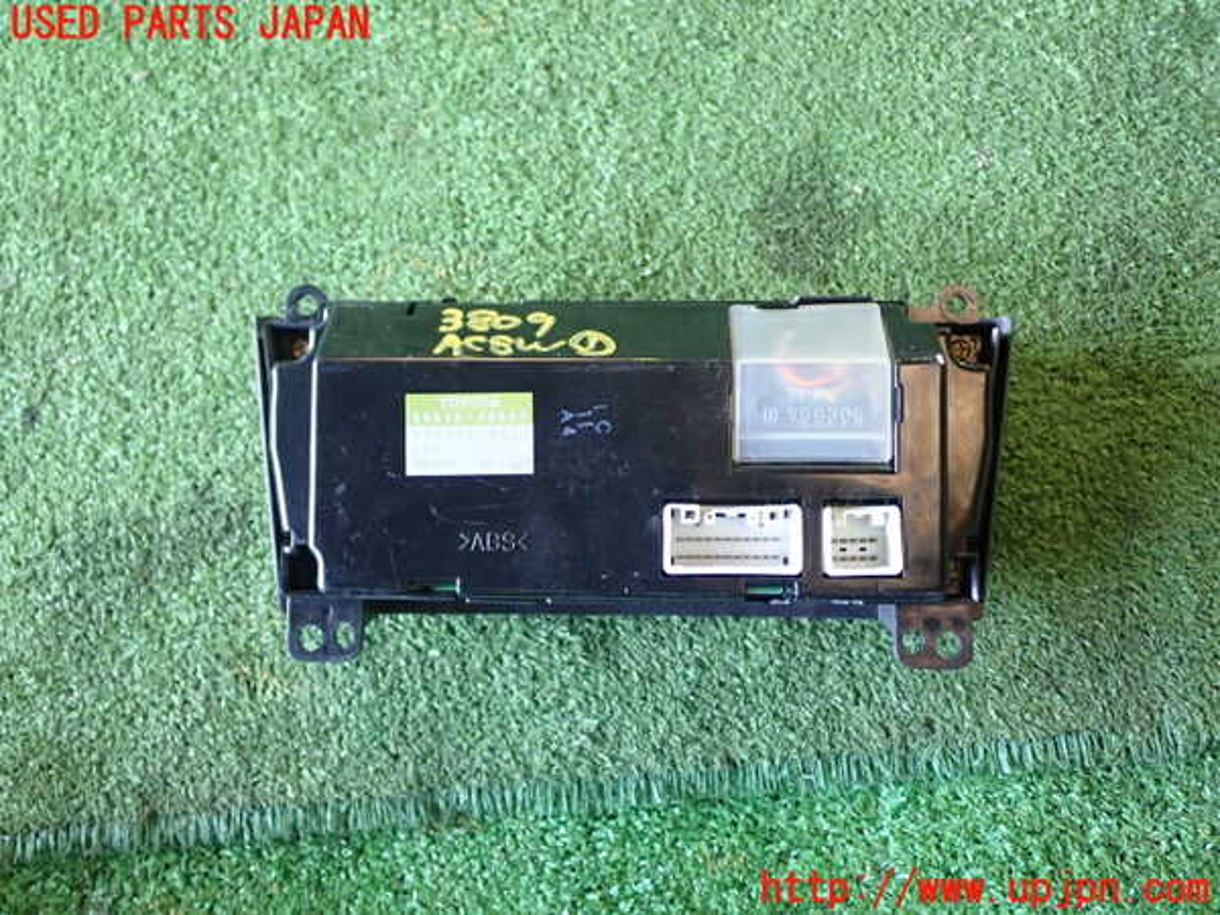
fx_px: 1339
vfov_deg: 37.7
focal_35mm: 38
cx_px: 610
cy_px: 458
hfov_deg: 49.0
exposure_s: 1/40
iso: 400
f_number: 2.7
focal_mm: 6.83
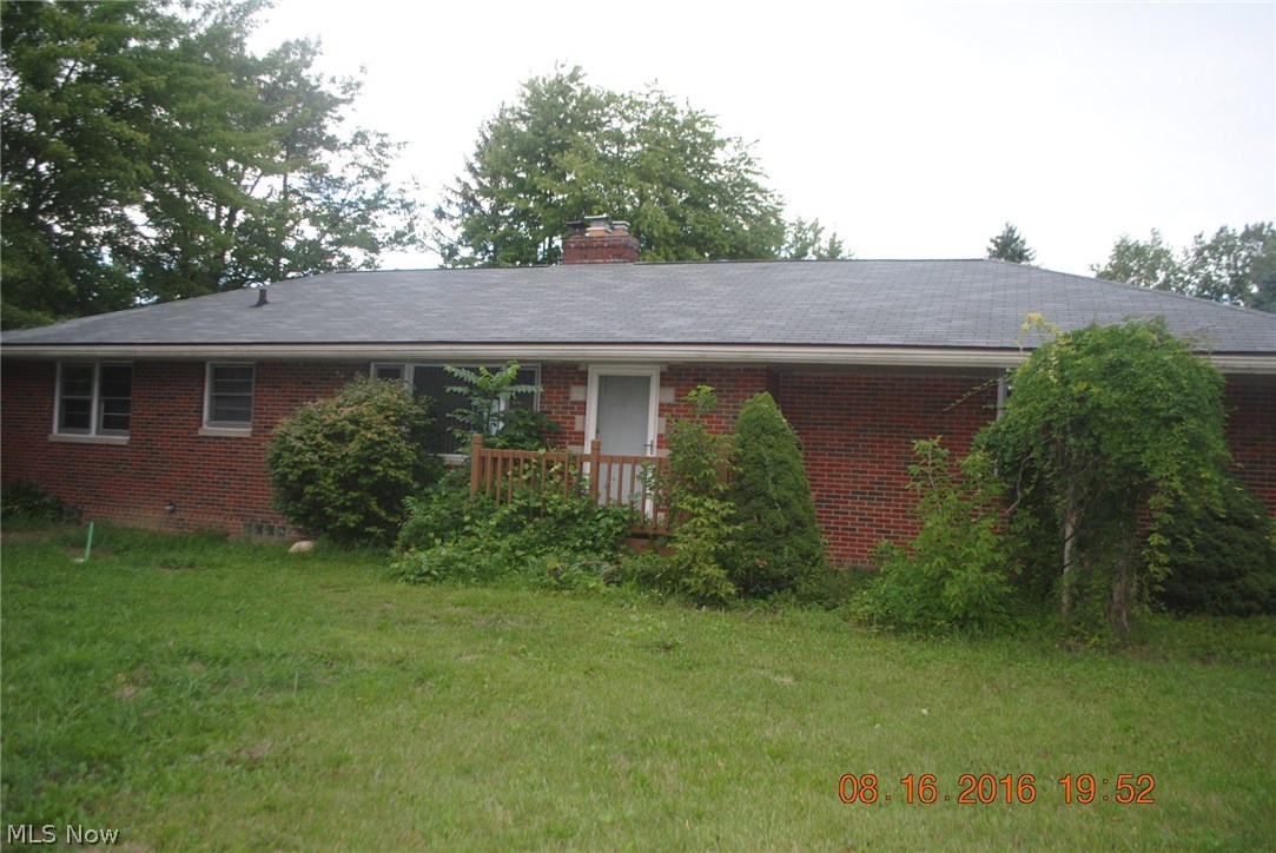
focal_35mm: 27
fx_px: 958
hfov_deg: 67.3
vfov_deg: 48.0
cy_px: 426
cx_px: 638
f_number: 3.5
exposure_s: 1/125
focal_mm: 18
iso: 200
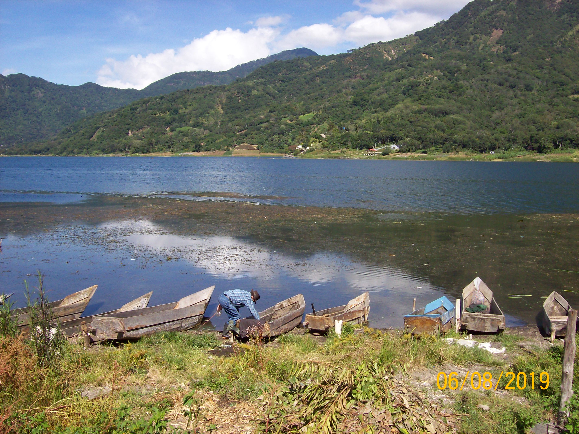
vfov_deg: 39.6
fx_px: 602
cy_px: 217
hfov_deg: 51.4
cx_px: 290
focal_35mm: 36
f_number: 4.8
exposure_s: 1/579
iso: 80
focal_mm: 6
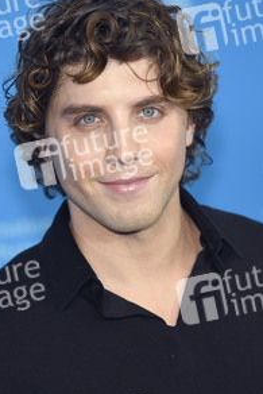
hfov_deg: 5.6
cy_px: 225
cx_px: 123
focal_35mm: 246
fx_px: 2692
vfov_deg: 8.4
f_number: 3.5
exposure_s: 1/320
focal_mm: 180
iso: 800
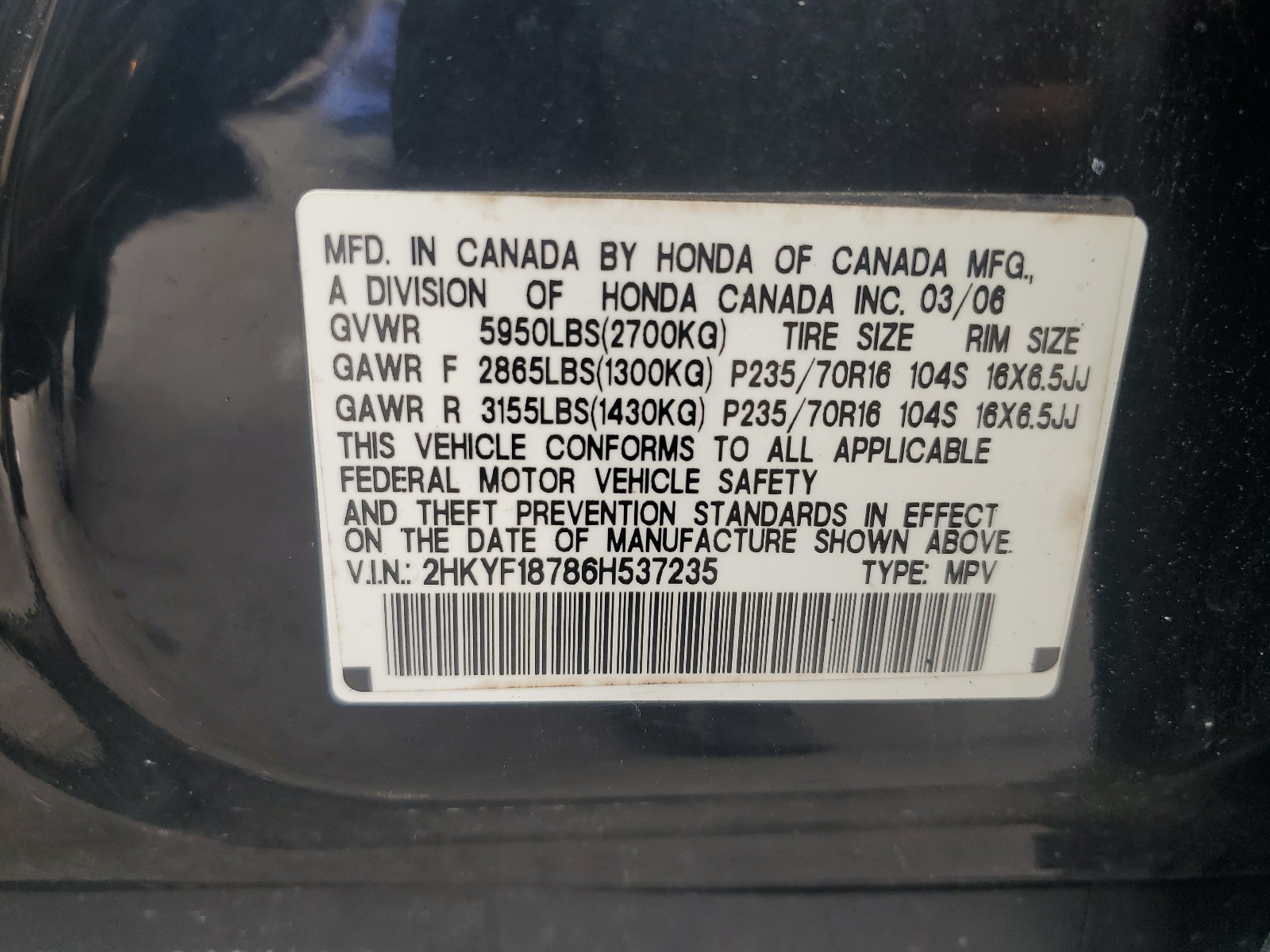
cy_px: 476
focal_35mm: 26
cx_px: 635
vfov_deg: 53.1
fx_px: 954
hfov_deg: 67.3
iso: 50
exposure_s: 1/250
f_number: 1.5
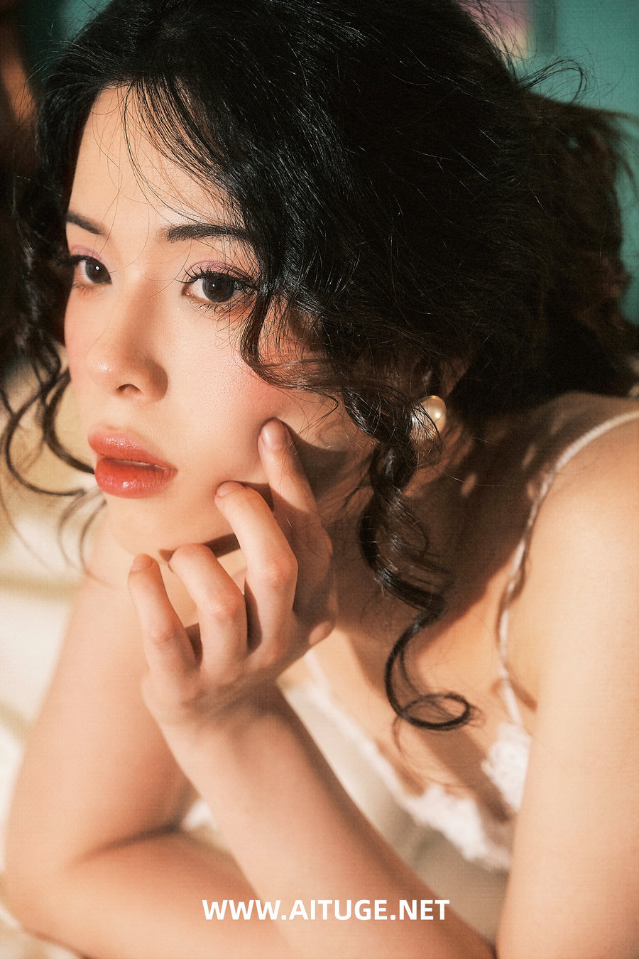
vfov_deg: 24.5
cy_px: 480
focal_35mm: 83
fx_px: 2210
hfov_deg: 16.5
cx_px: 320
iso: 160
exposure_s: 1/30
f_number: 2.8
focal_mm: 55
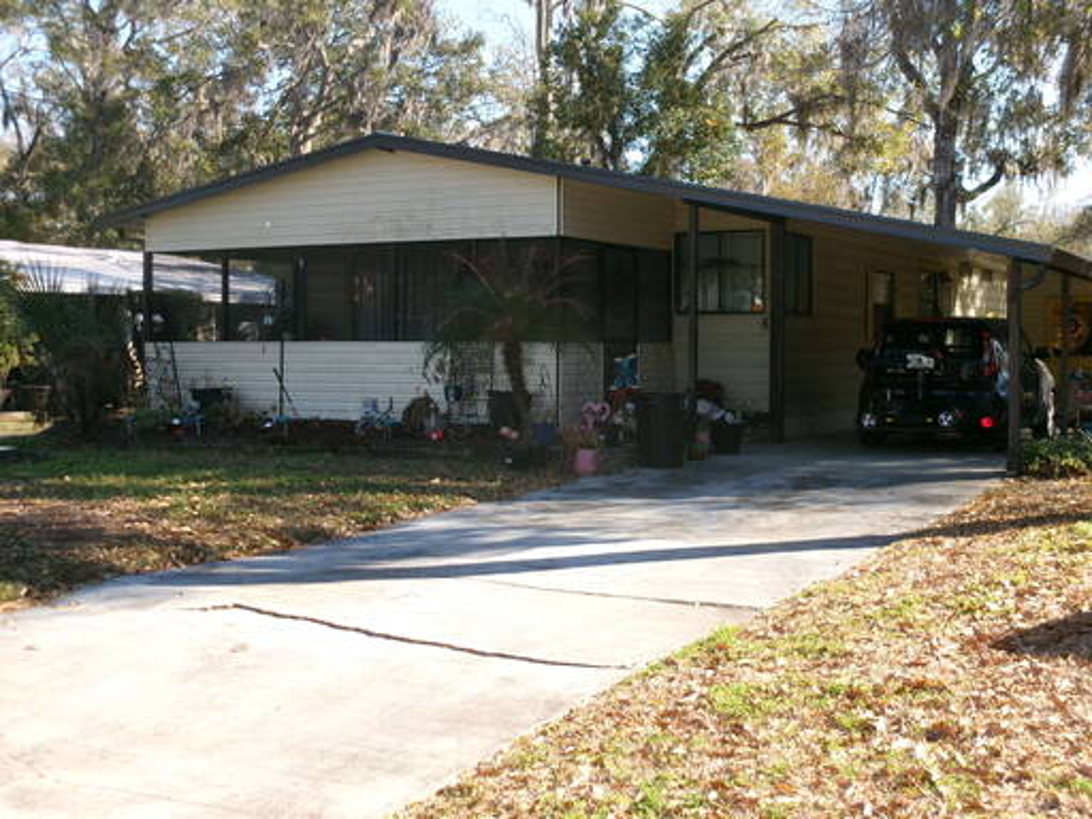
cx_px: 546
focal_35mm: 53
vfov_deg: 27.5
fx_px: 1672
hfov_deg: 36.2
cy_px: 410
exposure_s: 1/160
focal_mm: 9.5
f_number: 4.9
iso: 100
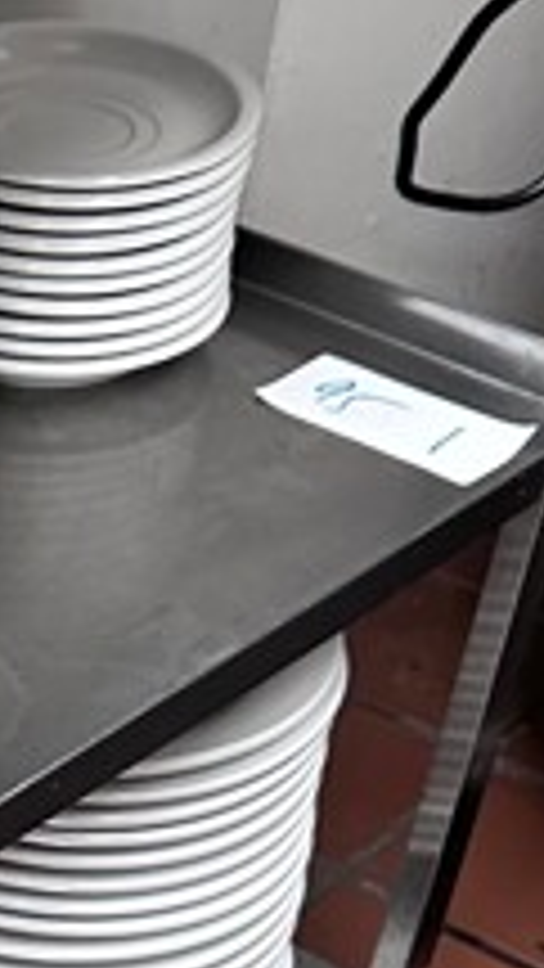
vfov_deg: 20.9
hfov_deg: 10.7
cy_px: 952
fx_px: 2538
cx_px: -697
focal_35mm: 99
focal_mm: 6.86
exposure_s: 1/60
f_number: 1.78
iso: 640
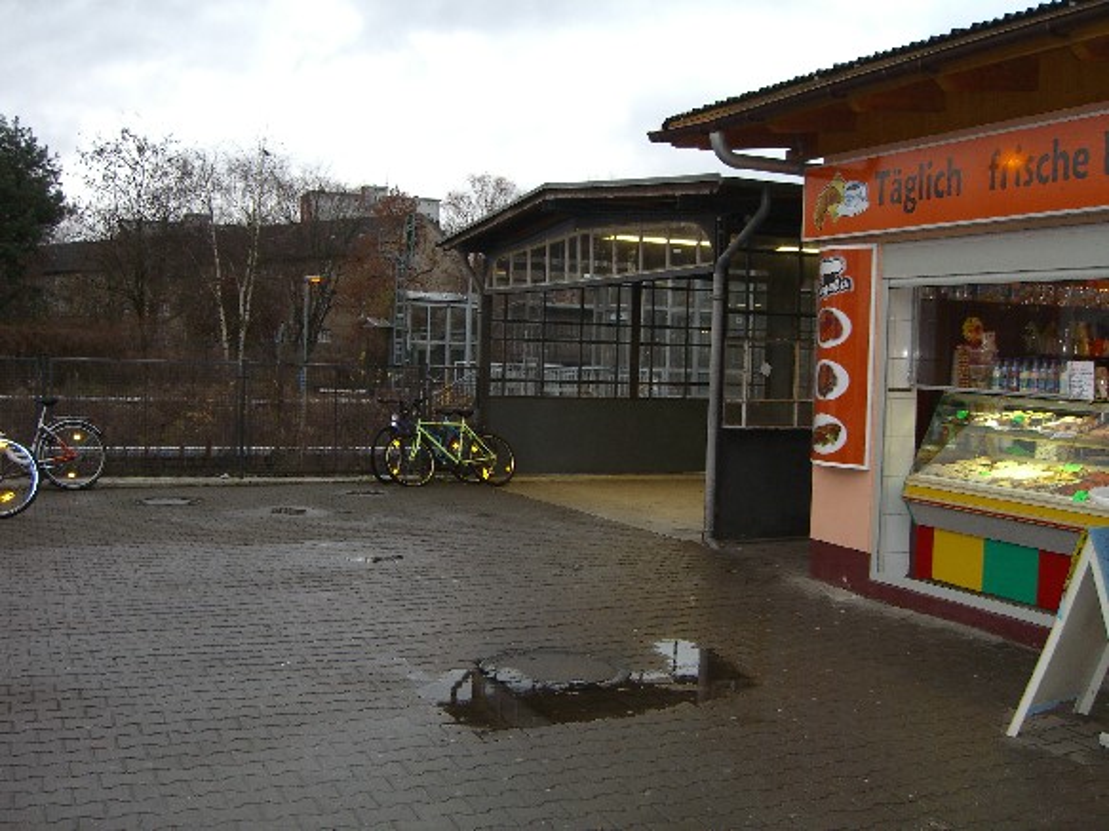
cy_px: 416
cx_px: 554
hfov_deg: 49.0
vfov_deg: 37.7
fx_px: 1217
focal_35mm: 38
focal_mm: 7.9
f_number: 2.8
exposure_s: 1/60
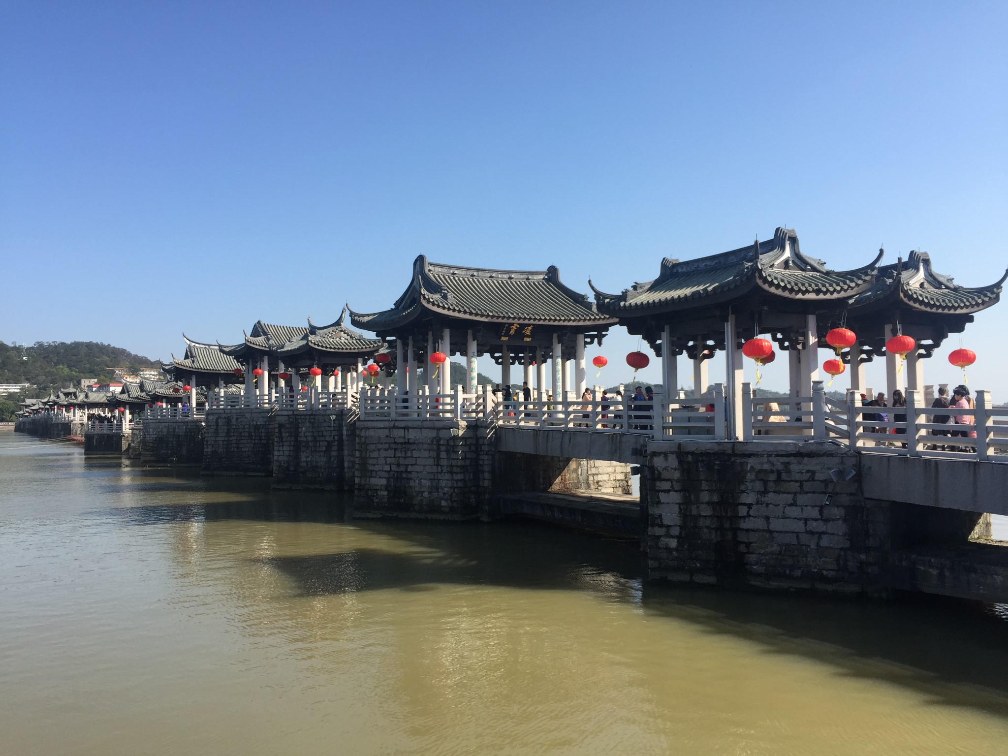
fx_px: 844
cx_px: 504
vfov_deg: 48.2
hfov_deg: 61.7
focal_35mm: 29
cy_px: 378
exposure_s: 1/1364
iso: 32
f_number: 2.2
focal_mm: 4.15
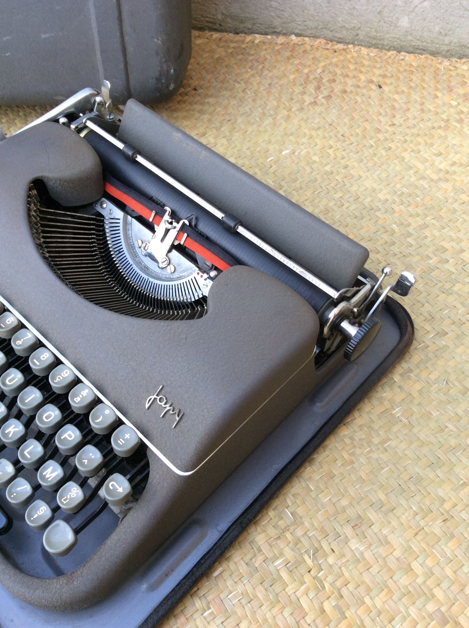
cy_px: 314
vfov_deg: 56.9
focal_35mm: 32
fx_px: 580
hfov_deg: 44.1
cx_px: 234
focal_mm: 3.3
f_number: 2.4
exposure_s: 1/25
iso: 40
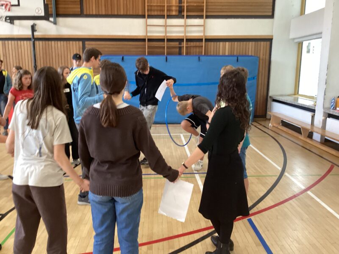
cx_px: 170
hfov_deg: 58.4
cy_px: 127
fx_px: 304
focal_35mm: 31
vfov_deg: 45.4
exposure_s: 1/50
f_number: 2.4
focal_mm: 3.3
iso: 160
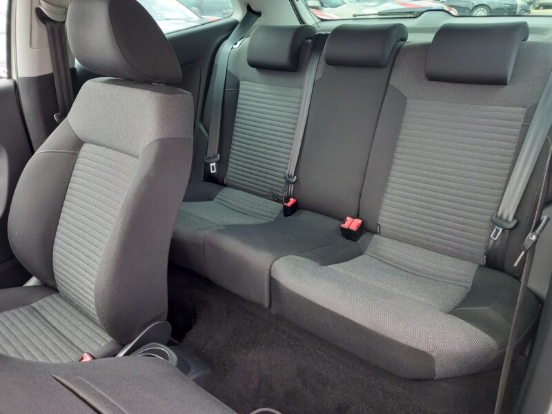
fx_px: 399
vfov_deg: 54.9
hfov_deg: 69.4
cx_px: 276
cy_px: 207
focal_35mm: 25
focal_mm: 4.6
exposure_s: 1/50
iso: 100
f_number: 2
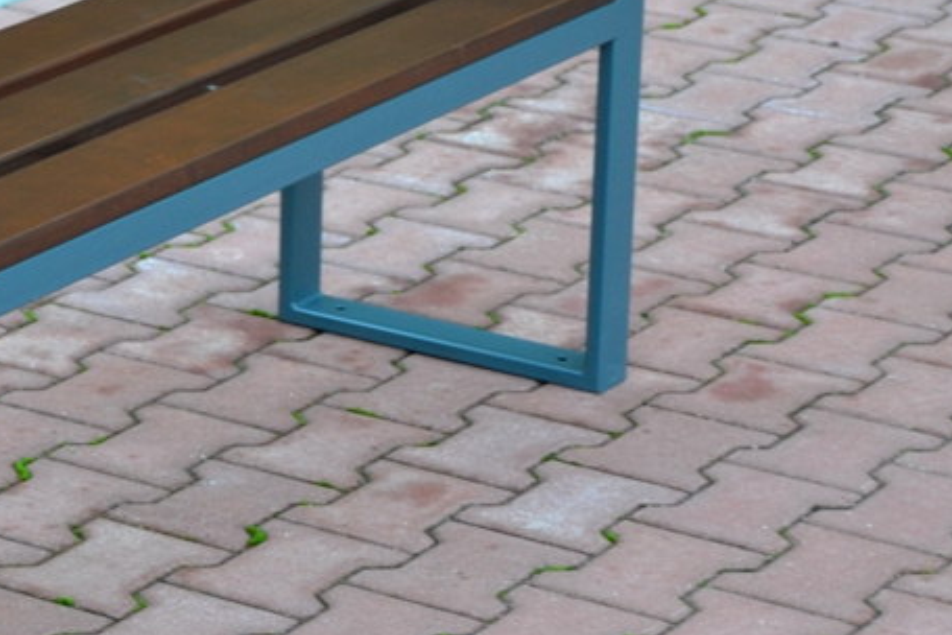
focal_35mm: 155
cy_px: 335
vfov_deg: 8.9
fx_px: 4099
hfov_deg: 13.0
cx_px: -61
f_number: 5.3
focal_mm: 46
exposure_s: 1/60
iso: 560
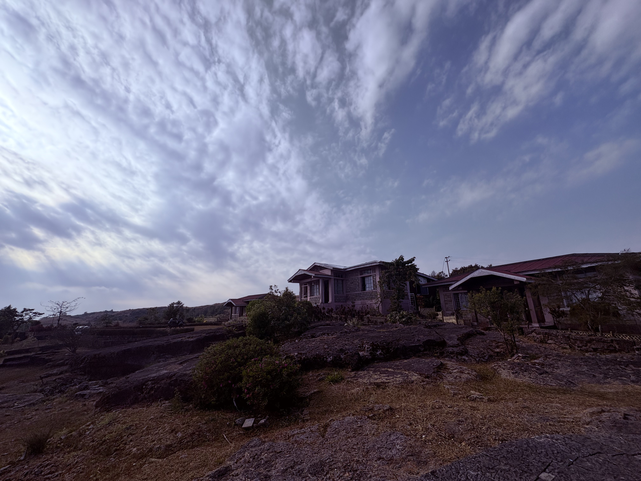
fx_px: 259
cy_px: 240
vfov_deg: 85.7
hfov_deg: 102.1
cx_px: 320
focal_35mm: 14
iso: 50
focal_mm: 2.22
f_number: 2.2
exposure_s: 1/4630
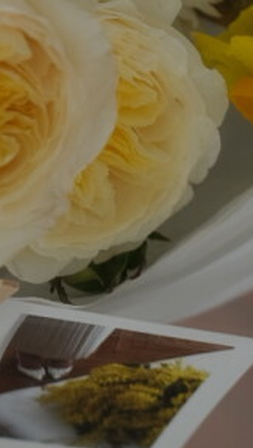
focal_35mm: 203
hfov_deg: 5.9
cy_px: -229
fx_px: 2415
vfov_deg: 10.2
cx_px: -230
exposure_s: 1/200
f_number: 3.2
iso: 160
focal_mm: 35
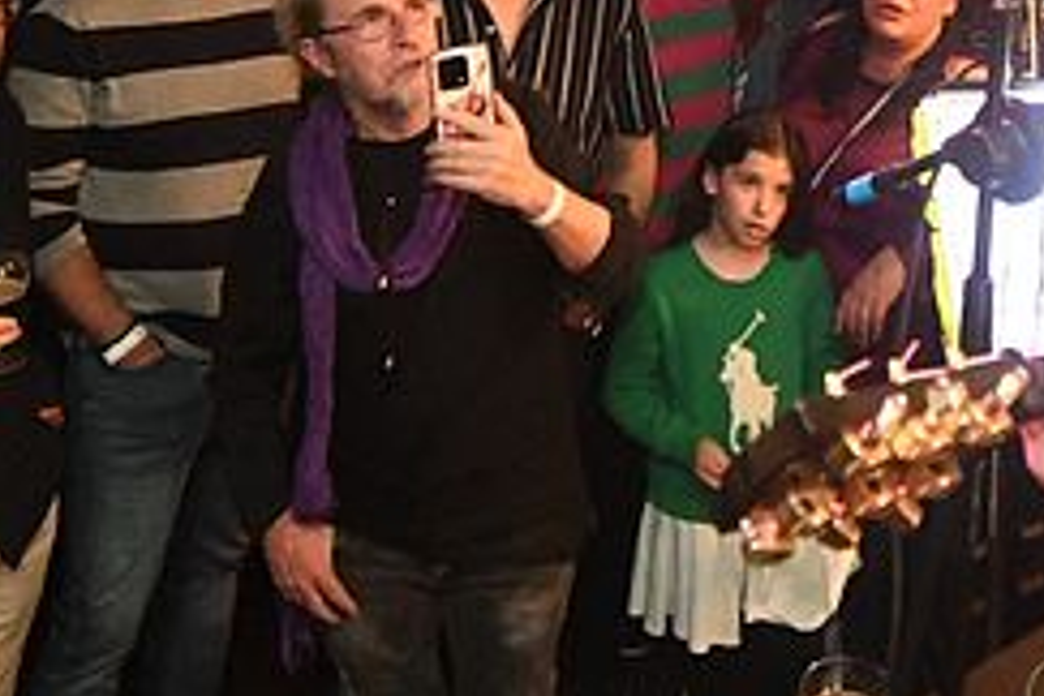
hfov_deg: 30.6
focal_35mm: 63
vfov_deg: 20.6
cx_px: 928
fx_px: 1827
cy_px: -69
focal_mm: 12
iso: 8000
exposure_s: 1/50
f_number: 4
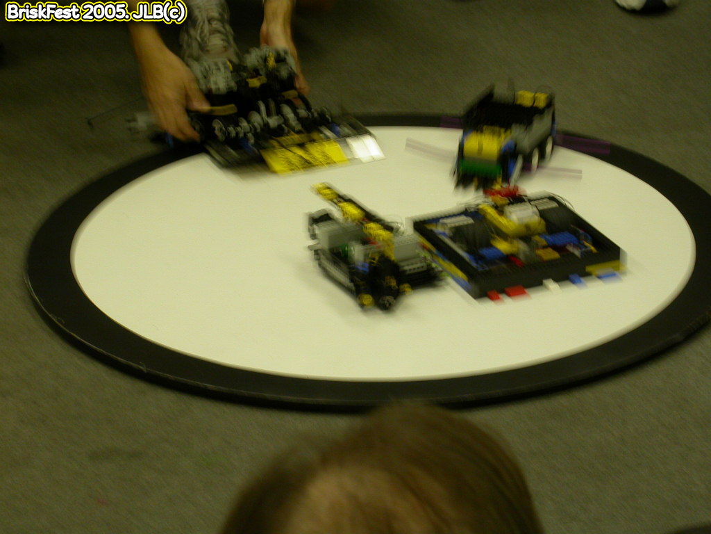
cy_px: 267
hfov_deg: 13.3
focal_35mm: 149
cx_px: 356
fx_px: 3060
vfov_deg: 10.0
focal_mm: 30.8
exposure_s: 1/7.9
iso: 100
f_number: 5
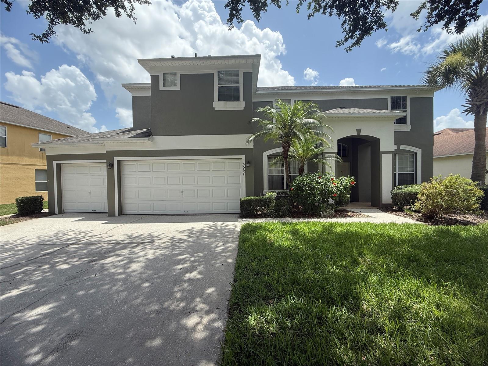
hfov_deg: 102.1
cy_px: 183
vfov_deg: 85.7
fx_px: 197
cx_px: 244
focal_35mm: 14
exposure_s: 1/809
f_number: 2.2
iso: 50
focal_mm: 2.22
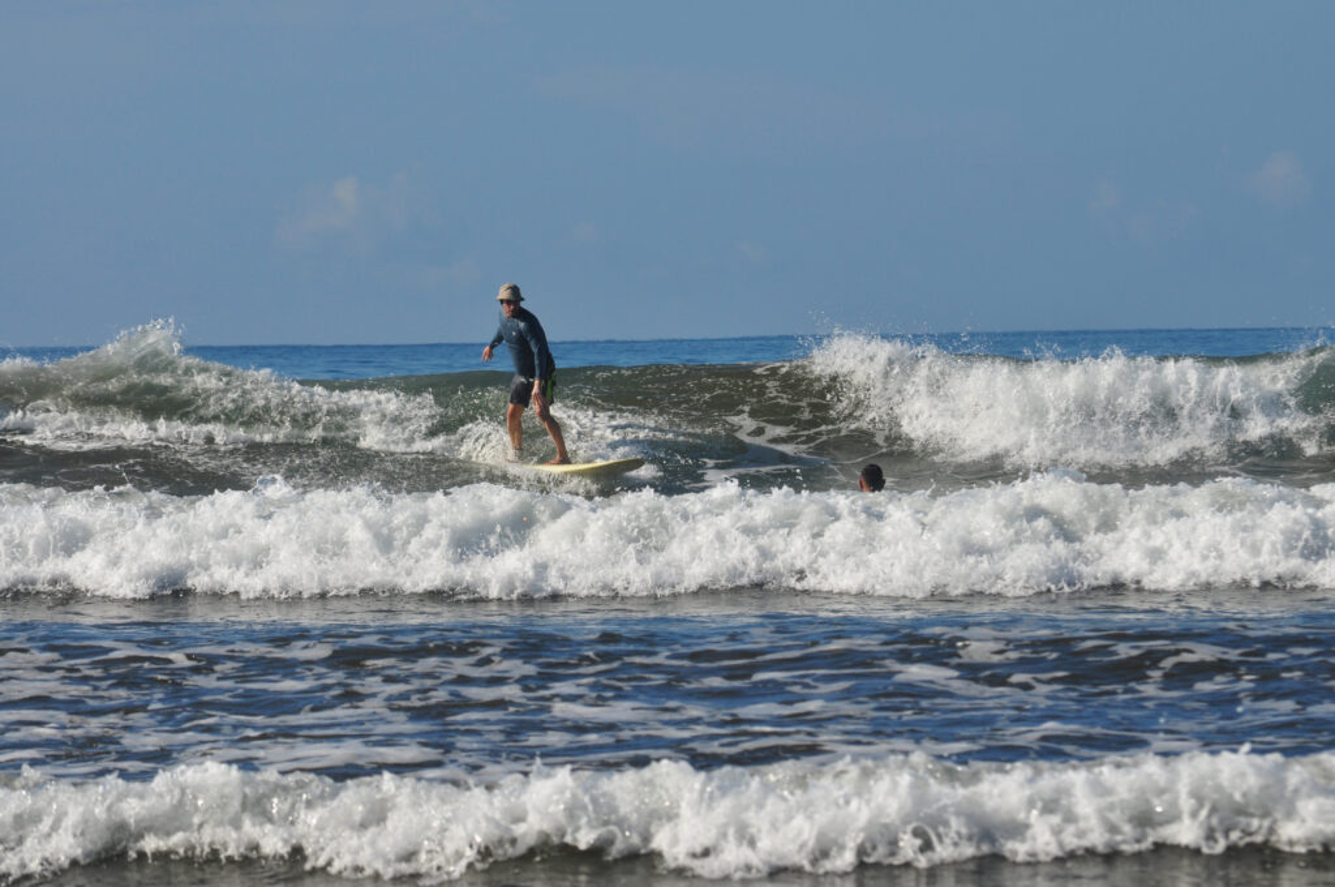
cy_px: 444
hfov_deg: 6.9
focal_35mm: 300
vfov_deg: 4.6
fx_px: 11111
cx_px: 668
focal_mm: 200
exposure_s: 1/500
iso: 200
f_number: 11
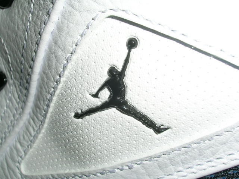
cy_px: 90
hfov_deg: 36.2
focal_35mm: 53
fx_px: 366
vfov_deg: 27.5
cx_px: 120
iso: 50
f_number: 5.5
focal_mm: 8
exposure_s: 1/60.1
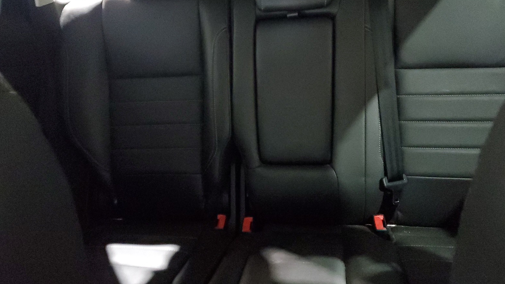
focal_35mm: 29
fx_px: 388
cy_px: 96
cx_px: 252
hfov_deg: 66.1
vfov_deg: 39.7
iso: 985
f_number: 1.5
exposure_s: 1/15
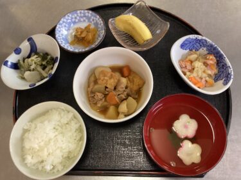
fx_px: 216
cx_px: 120
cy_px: 90
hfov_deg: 58.4
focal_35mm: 31
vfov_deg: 45.4
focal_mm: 3.3
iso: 400
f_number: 2.4
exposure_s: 1/50
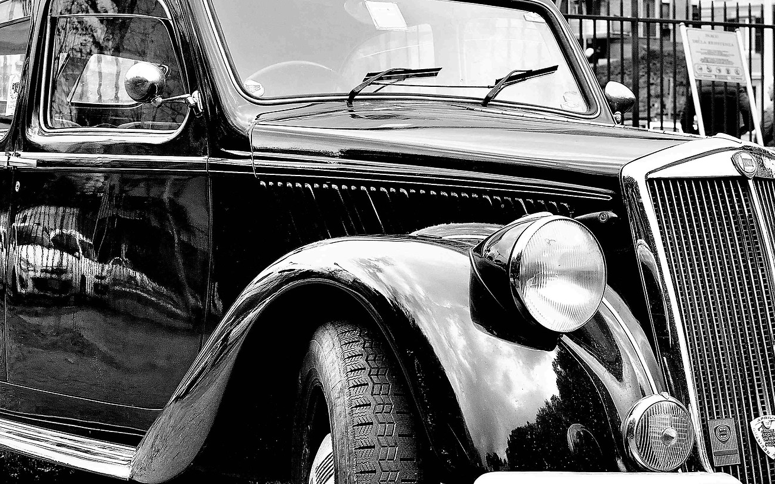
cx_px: 405
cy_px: 251
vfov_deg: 13.4
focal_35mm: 98
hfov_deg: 21.2
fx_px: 2069
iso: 200
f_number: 5.6
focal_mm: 35
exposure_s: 1/320
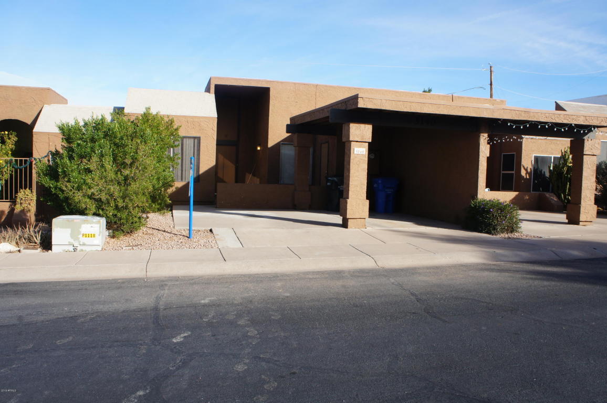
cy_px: 202
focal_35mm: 30
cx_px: 304
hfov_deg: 62.0
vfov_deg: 43.5
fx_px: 505
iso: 200
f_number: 13
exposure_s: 1/100
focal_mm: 20
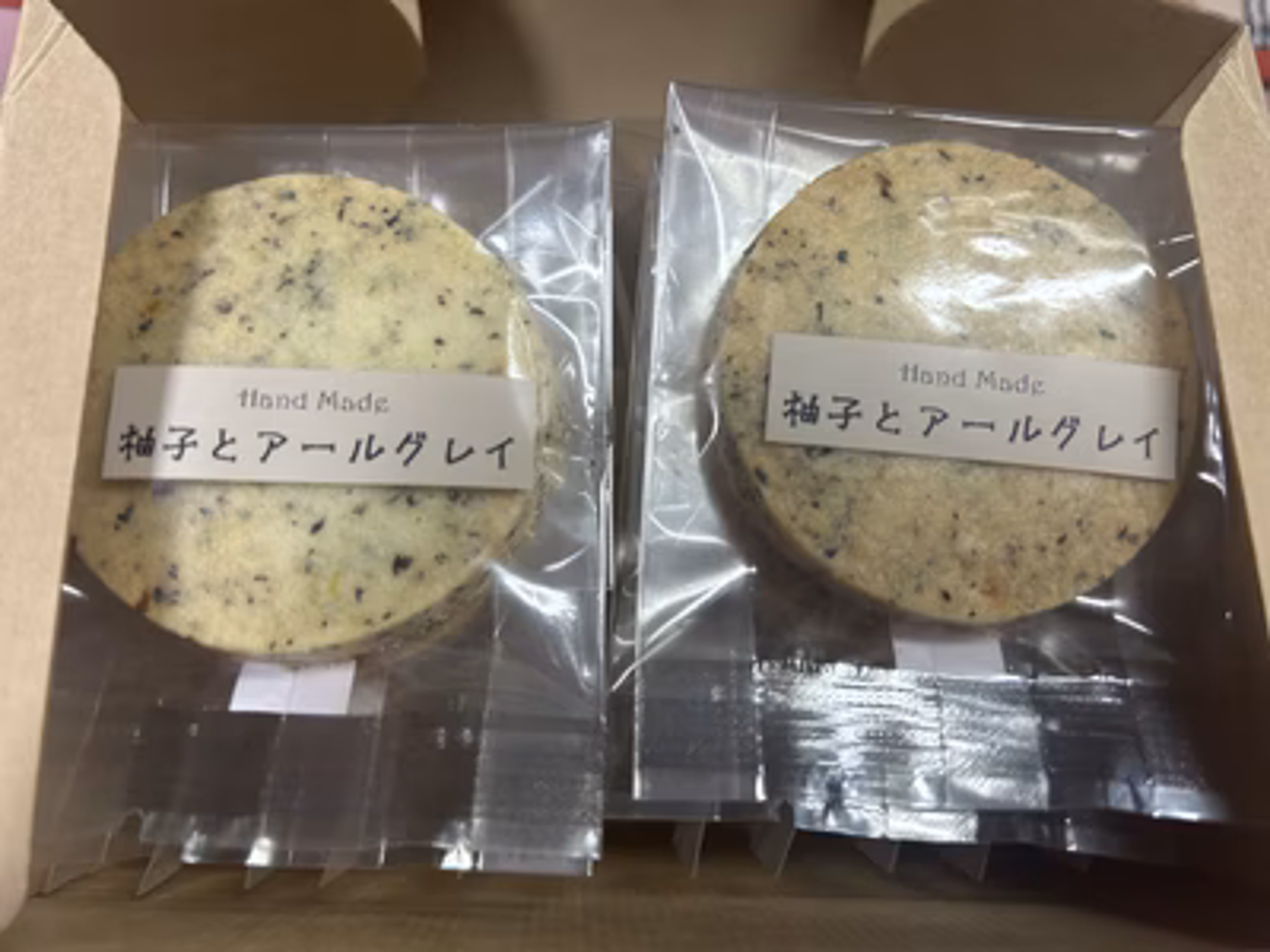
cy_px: 476
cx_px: 635
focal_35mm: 26
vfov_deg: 53.1
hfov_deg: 67.3
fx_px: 954
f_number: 1.5
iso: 100
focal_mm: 5.7
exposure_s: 1/100
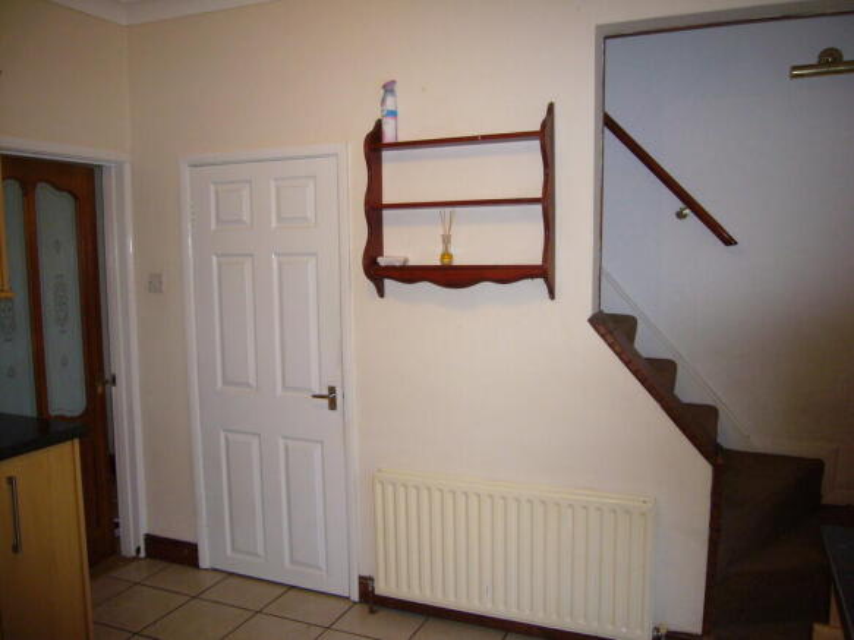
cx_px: 427
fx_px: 691
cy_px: 320
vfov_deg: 49.7
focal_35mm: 28
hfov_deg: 63.5
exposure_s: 1/30
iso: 160
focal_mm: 4.6
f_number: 2.8
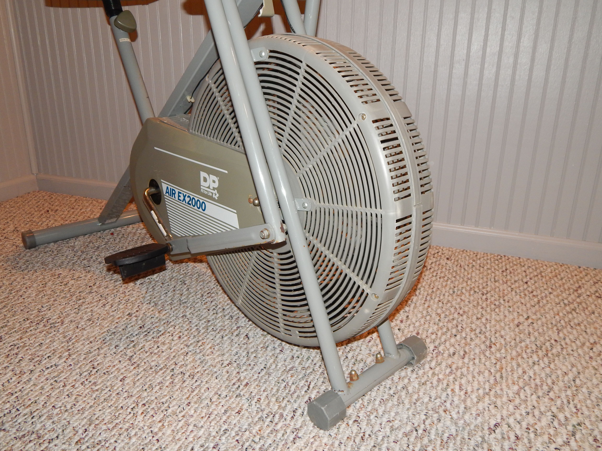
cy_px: 226
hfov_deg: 63.4
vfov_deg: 49.7
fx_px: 487
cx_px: 301
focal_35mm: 28
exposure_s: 1/30
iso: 200
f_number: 3.2
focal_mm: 5.1
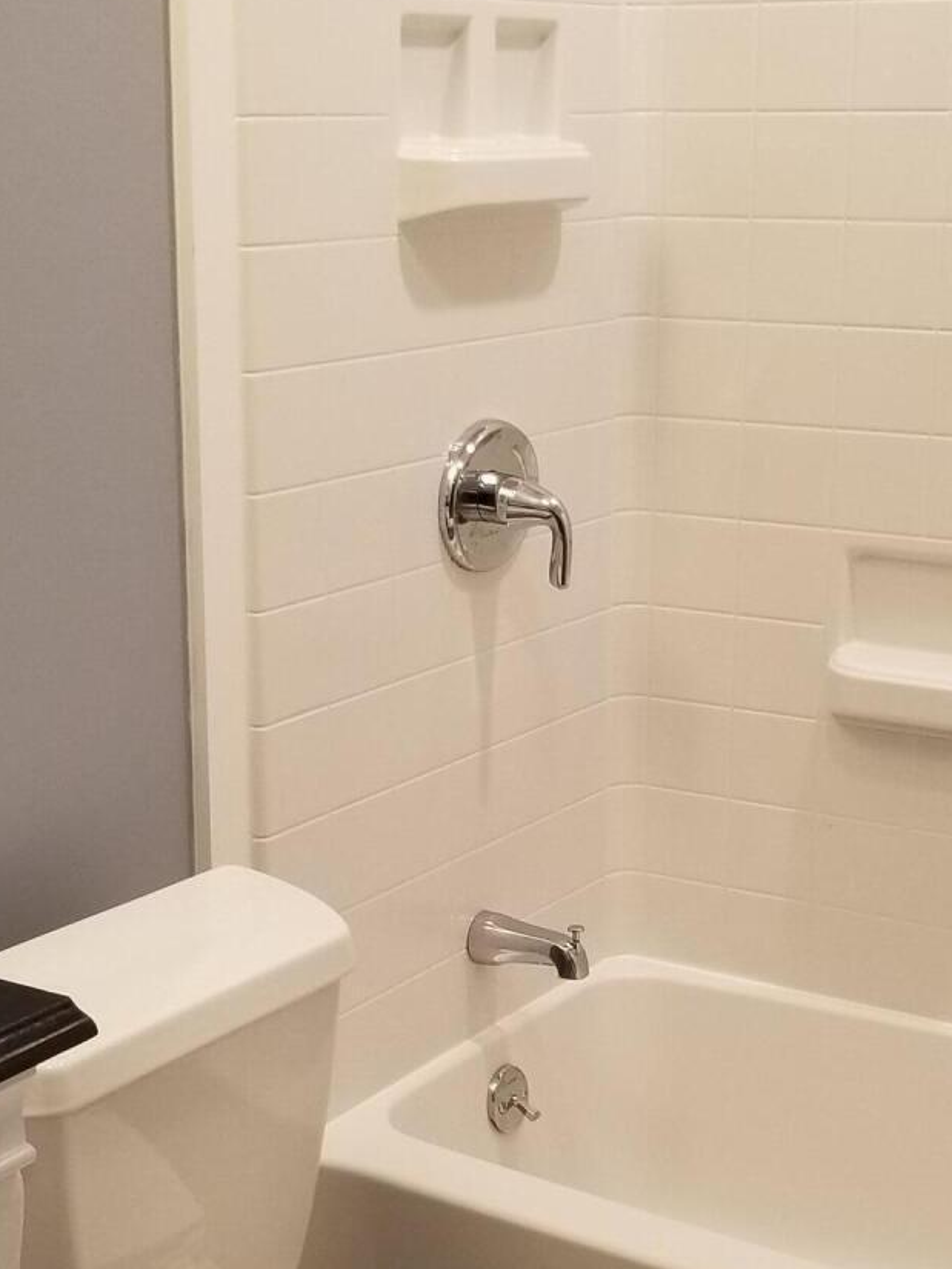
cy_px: 851
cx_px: 448
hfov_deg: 23.3
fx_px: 2310
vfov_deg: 30.5
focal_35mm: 63
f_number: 1.7
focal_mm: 4.25
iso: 125
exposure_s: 1/60
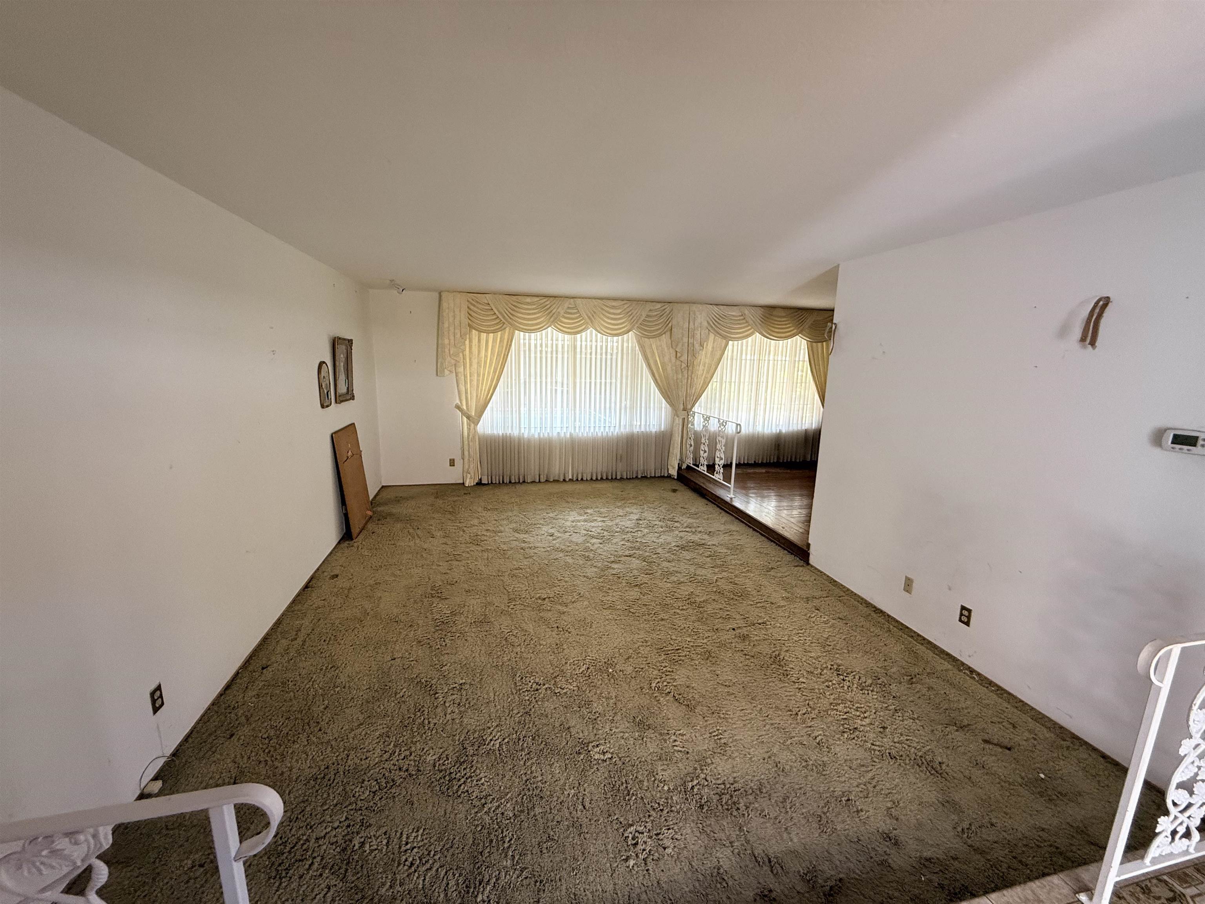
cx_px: 602
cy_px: 452
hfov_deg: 102.1
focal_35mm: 14
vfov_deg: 85.7
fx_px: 487
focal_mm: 2.22
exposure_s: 1/120
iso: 200
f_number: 2.2
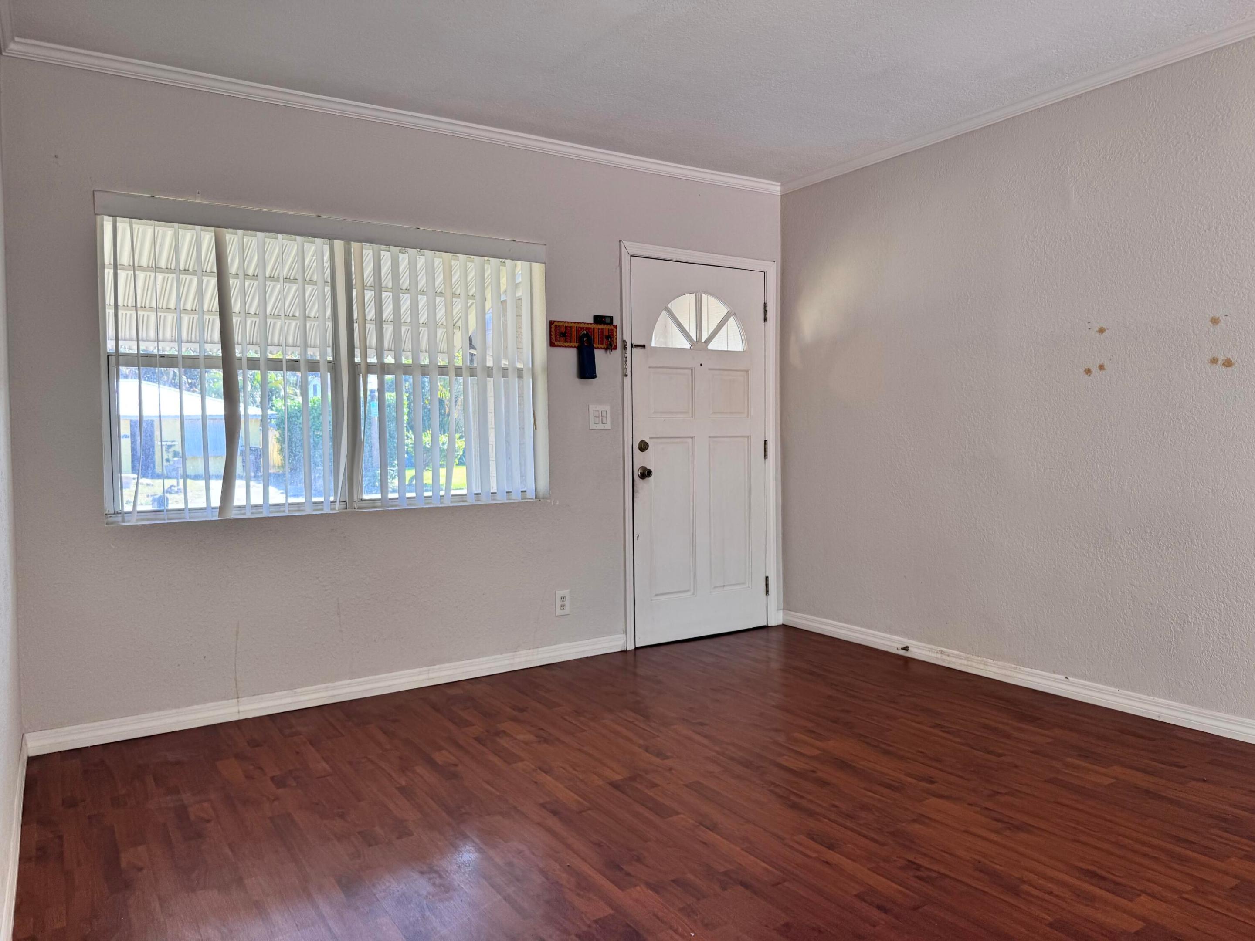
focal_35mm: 24
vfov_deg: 56.8
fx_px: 870
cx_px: 628
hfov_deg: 71.6
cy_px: 470
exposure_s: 1/120
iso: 100
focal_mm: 6.76
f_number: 1.78
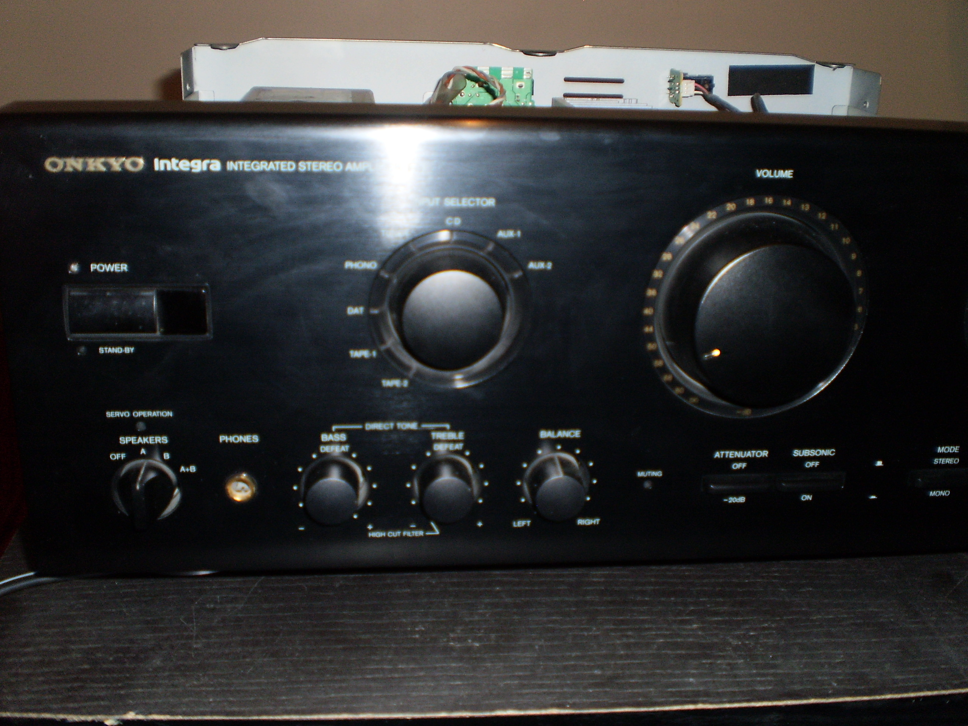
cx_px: 484
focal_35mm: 36
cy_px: 363
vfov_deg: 39.7
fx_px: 1007
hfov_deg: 51.4
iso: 125
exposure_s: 1/30
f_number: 3.1
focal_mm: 6.3
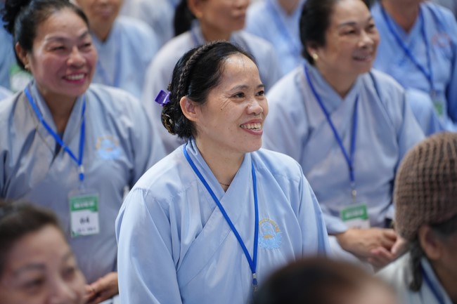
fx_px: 1904
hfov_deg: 13.7
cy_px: 152
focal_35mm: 150
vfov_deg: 9.1
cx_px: 228
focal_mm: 150
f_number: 2.8
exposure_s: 1/80
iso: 1250
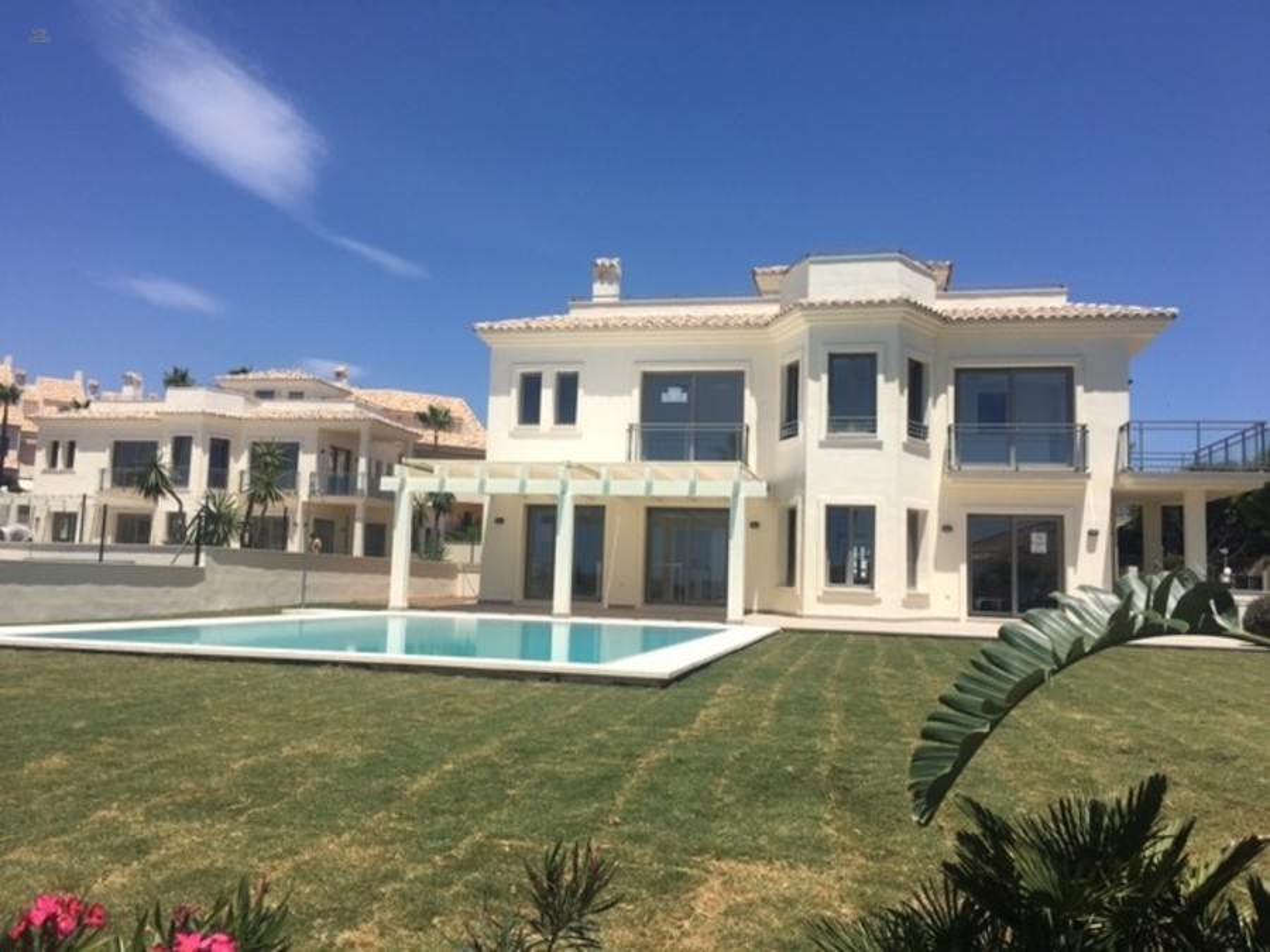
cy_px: 476
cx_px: 635
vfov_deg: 48.2
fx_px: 1064
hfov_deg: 61.7
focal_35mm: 29
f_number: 2.2
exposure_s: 1/2564
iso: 25
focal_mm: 4.15
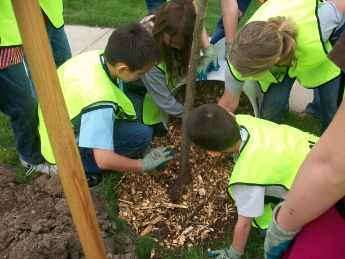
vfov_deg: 41.8
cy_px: 130
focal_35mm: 34
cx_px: 172
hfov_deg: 54.0
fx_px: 339
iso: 80
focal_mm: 5.7
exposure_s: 1/320
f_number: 2.8
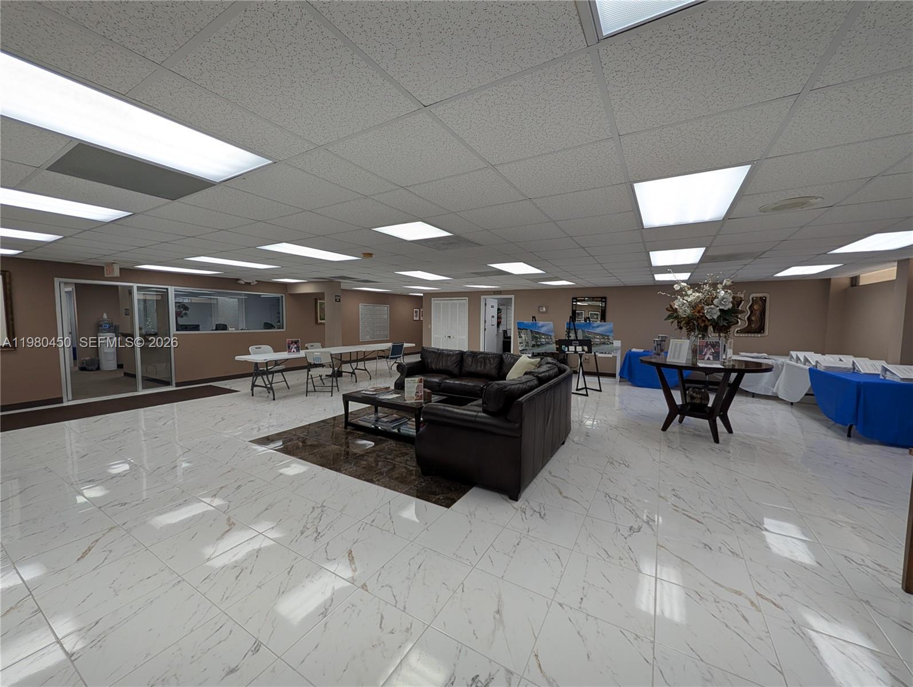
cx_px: 456
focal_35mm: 12
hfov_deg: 110.5
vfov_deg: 94.6
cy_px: 344
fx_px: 317
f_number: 1.7
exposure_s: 1/164
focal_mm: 2.02
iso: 46
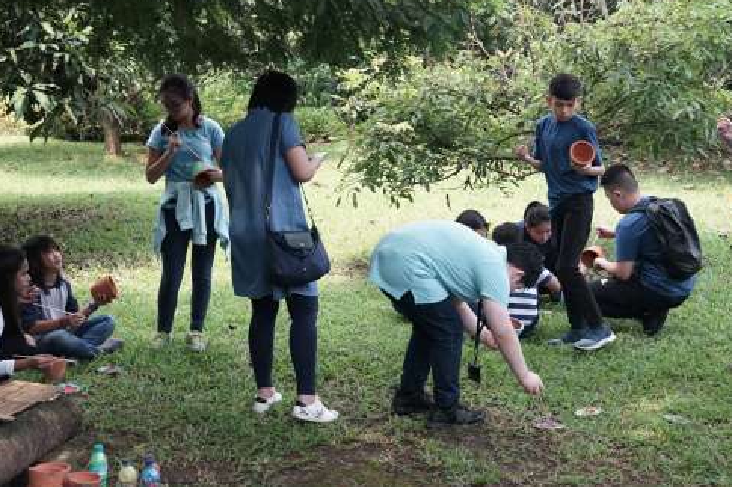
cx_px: 403
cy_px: 234
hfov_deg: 32.9
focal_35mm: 61
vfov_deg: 22.2
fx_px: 1240
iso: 2000
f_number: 4
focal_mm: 37
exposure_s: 1/125
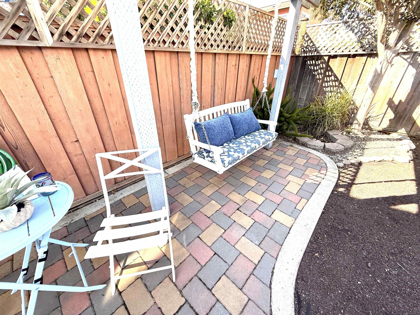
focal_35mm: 14
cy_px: 158
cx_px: 210
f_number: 2.2
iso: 50
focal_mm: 2.22
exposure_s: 1/189
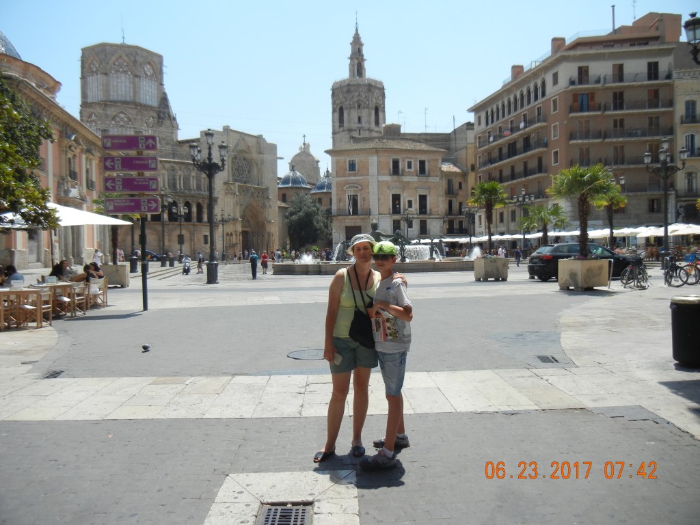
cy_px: 262
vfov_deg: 46.8
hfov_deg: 60.0
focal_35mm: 30
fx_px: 607
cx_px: 350
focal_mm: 5.4
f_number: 7
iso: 160
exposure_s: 1/447
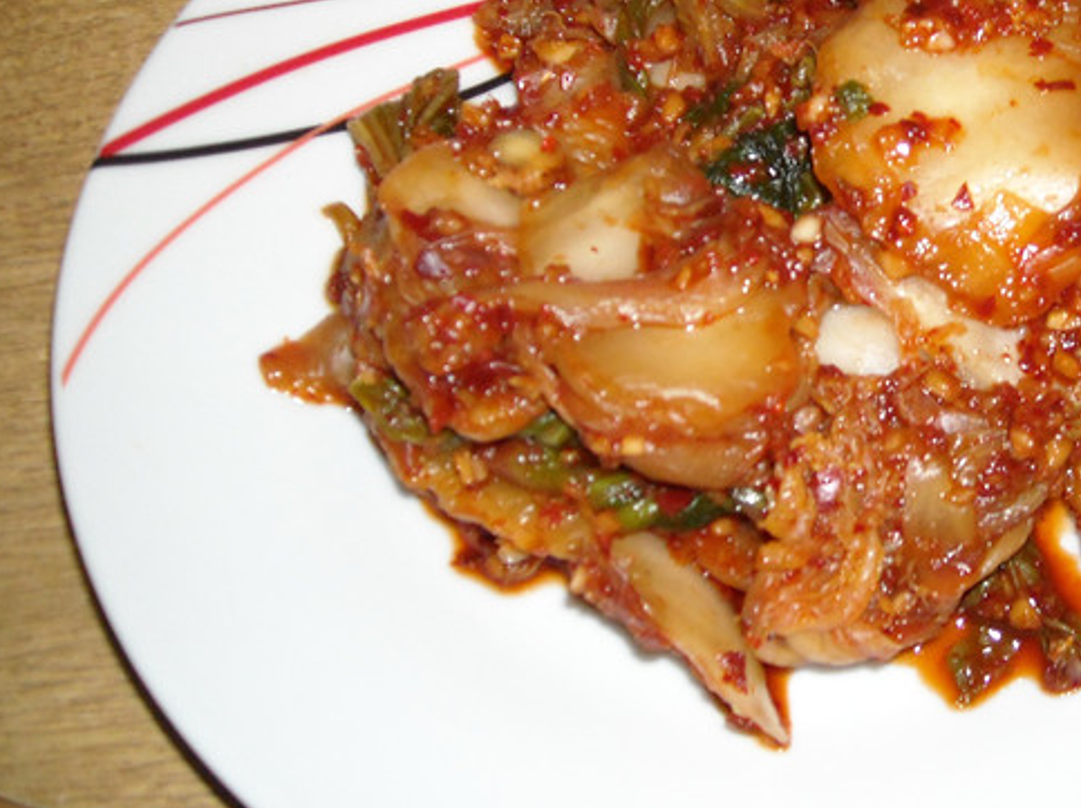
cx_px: 866
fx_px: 1809
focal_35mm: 58
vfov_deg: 25.1
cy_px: 276
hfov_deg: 32.4
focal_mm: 5.7
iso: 200
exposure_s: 1/60
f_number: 2.8
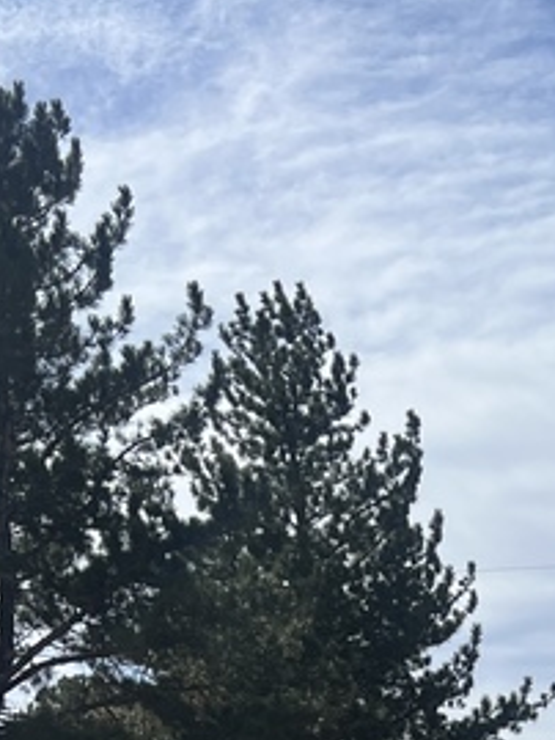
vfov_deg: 17.2
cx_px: 536
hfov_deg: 14.7
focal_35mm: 99
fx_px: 2115
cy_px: 1213
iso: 50
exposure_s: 1/8000
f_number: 1.5
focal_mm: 5.7
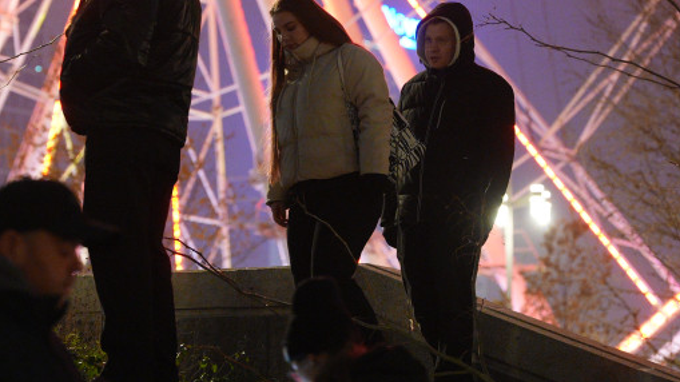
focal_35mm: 142
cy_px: 24
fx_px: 2560
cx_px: 248
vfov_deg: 8.5
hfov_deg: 15.1
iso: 6400
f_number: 2.2
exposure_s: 1/125
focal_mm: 65
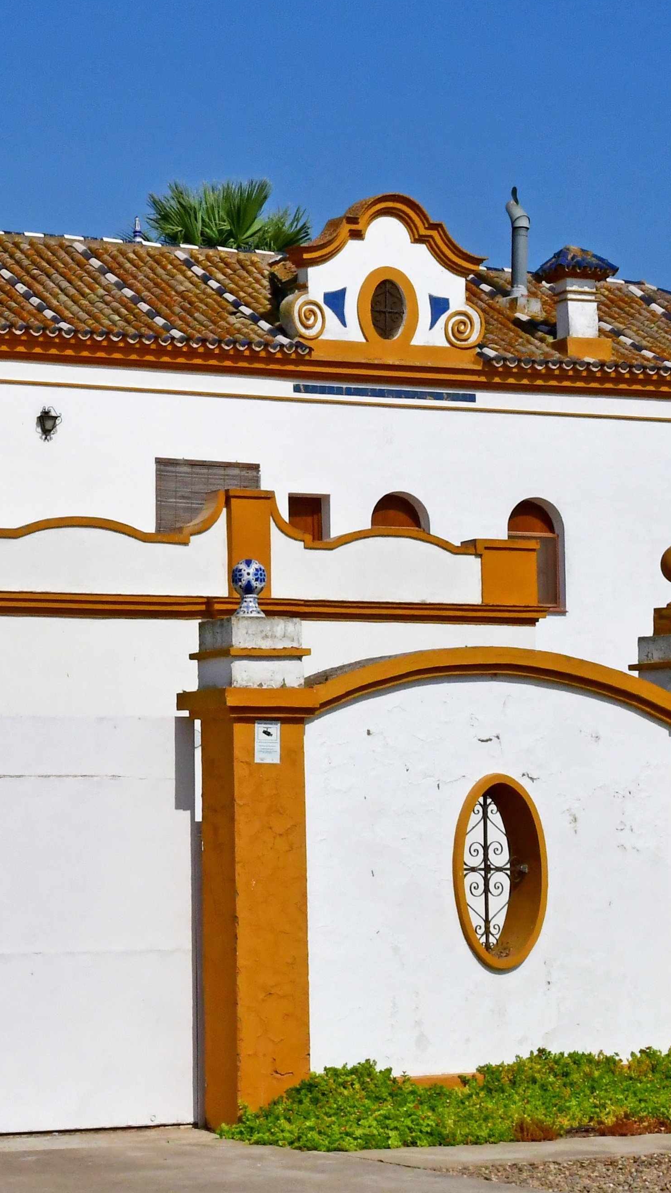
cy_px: 460
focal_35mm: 100
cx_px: 137
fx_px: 3164
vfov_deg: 21.3
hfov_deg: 12.1
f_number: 20
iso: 1000
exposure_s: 1/1600
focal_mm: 30
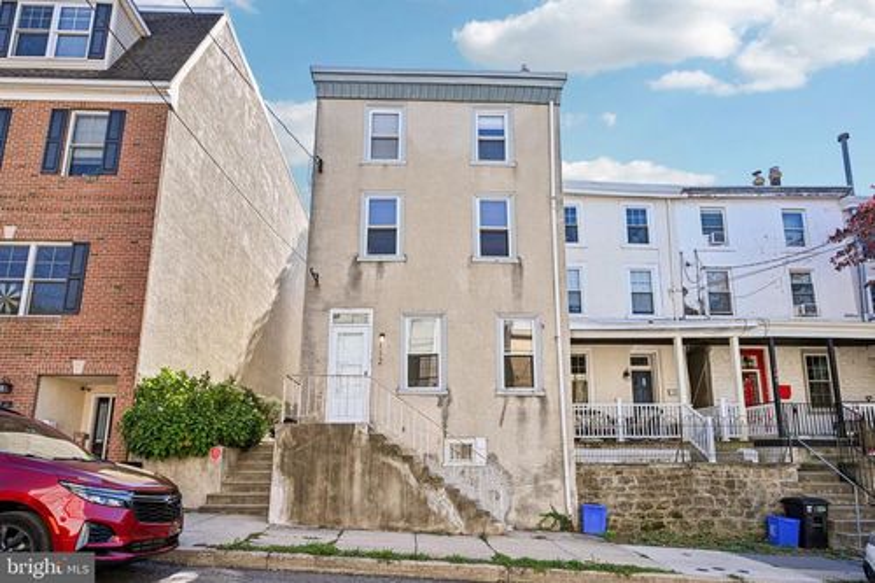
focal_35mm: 18
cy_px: 292
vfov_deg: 68.8
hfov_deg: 91.6
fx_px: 425
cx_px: 438
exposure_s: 1/320
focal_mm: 17.5
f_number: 8
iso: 400
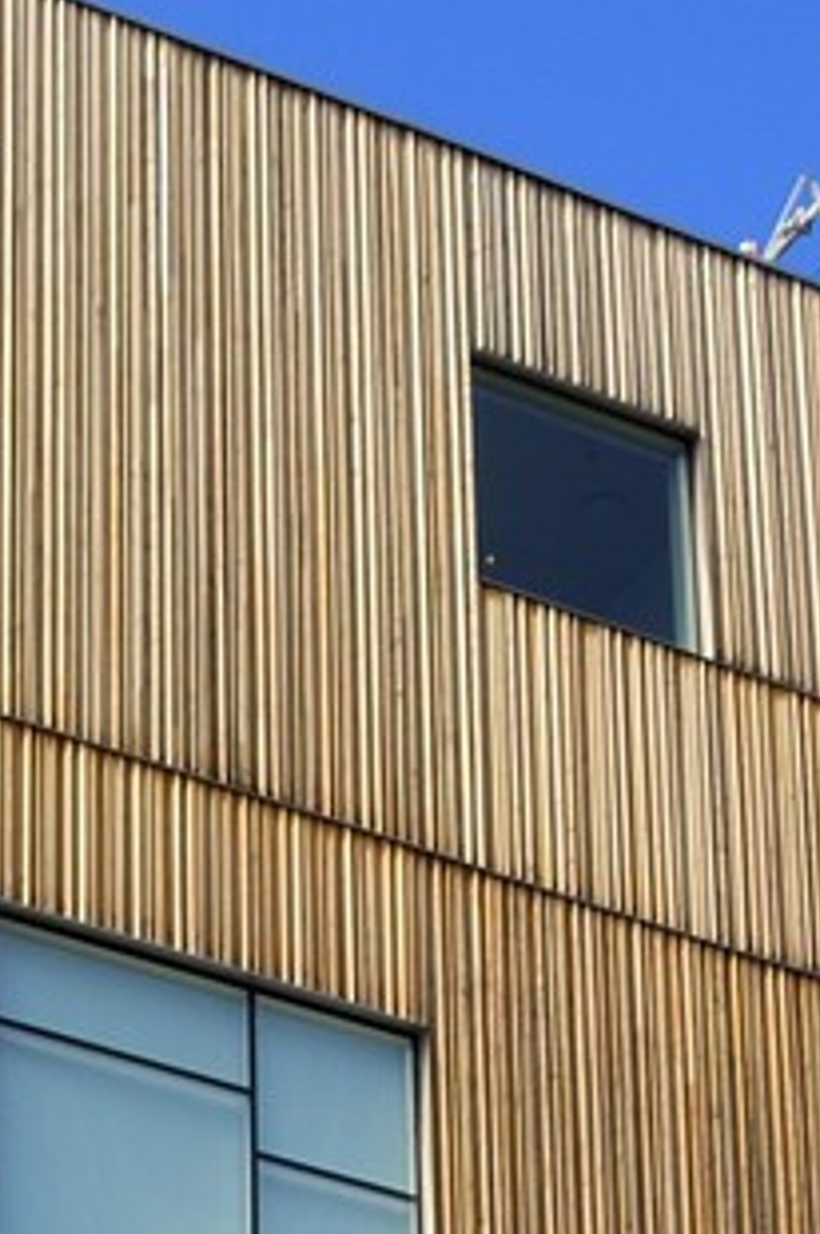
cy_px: 2583
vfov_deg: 13.7
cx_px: -155
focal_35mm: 124
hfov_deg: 10.8
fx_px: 4246
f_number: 11
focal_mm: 24
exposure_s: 1/250
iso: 200
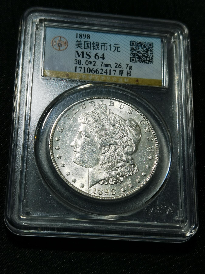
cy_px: 137
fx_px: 529
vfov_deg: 29.0
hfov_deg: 21.9
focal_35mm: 67
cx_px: 102
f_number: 1.9
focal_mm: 6.67
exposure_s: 1/134
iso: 50
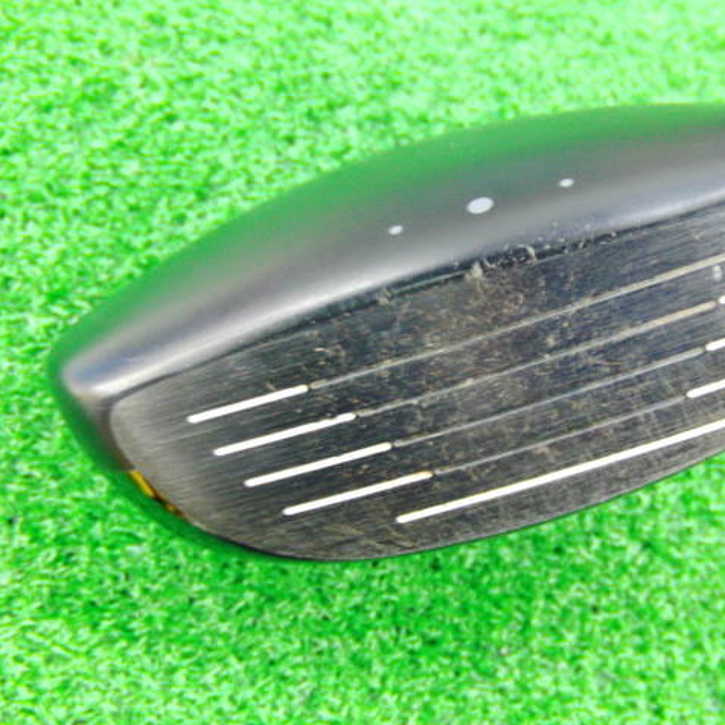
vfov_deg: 38.3
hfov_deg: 38.0
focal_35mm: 44
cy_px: 364
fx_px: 1043
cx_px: 474
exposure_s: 1/6
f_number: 3.6
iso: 400
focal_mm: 6.42
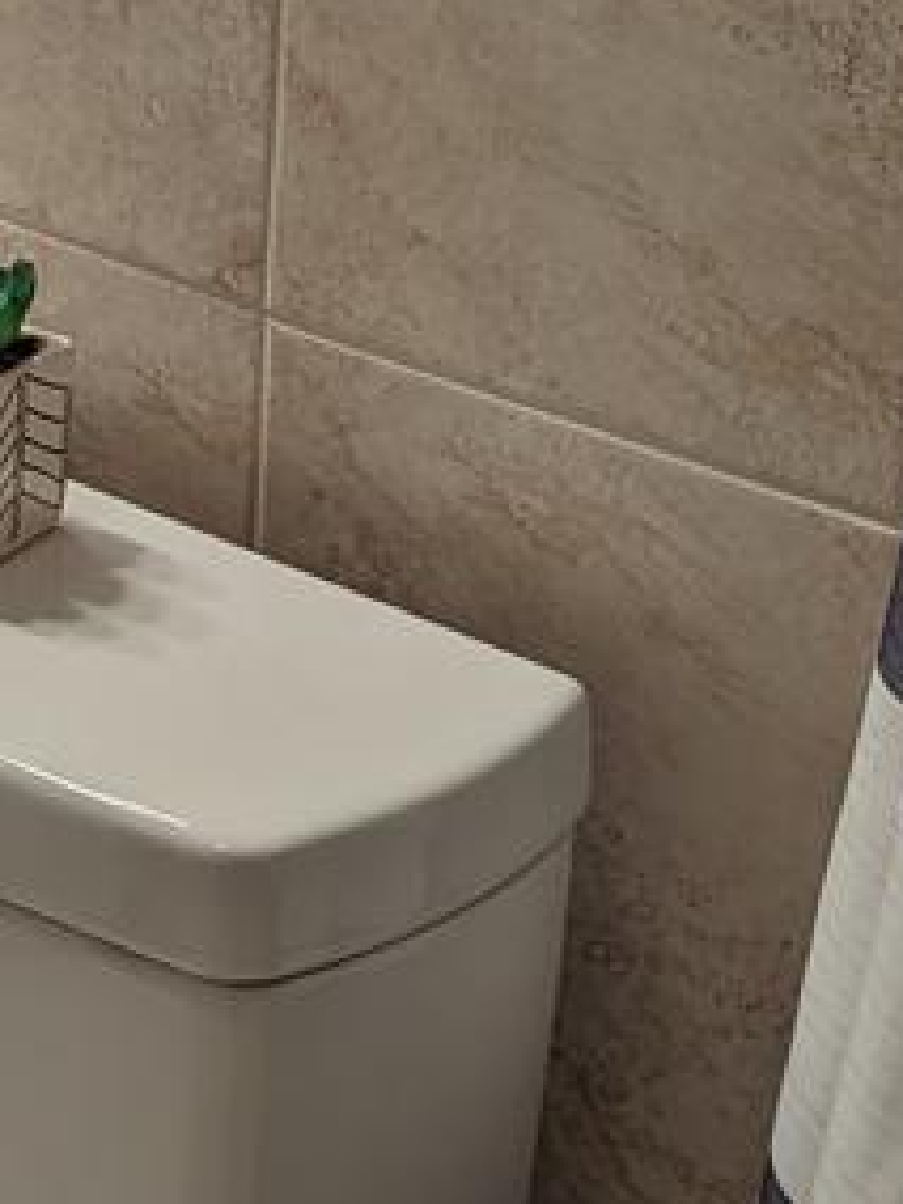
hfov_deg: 10.9
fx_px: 4522
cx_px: -534
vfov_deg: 14.2
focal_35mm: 130
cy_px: -585
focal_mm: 6.81
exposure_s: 1/120
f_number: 1.85
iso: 60
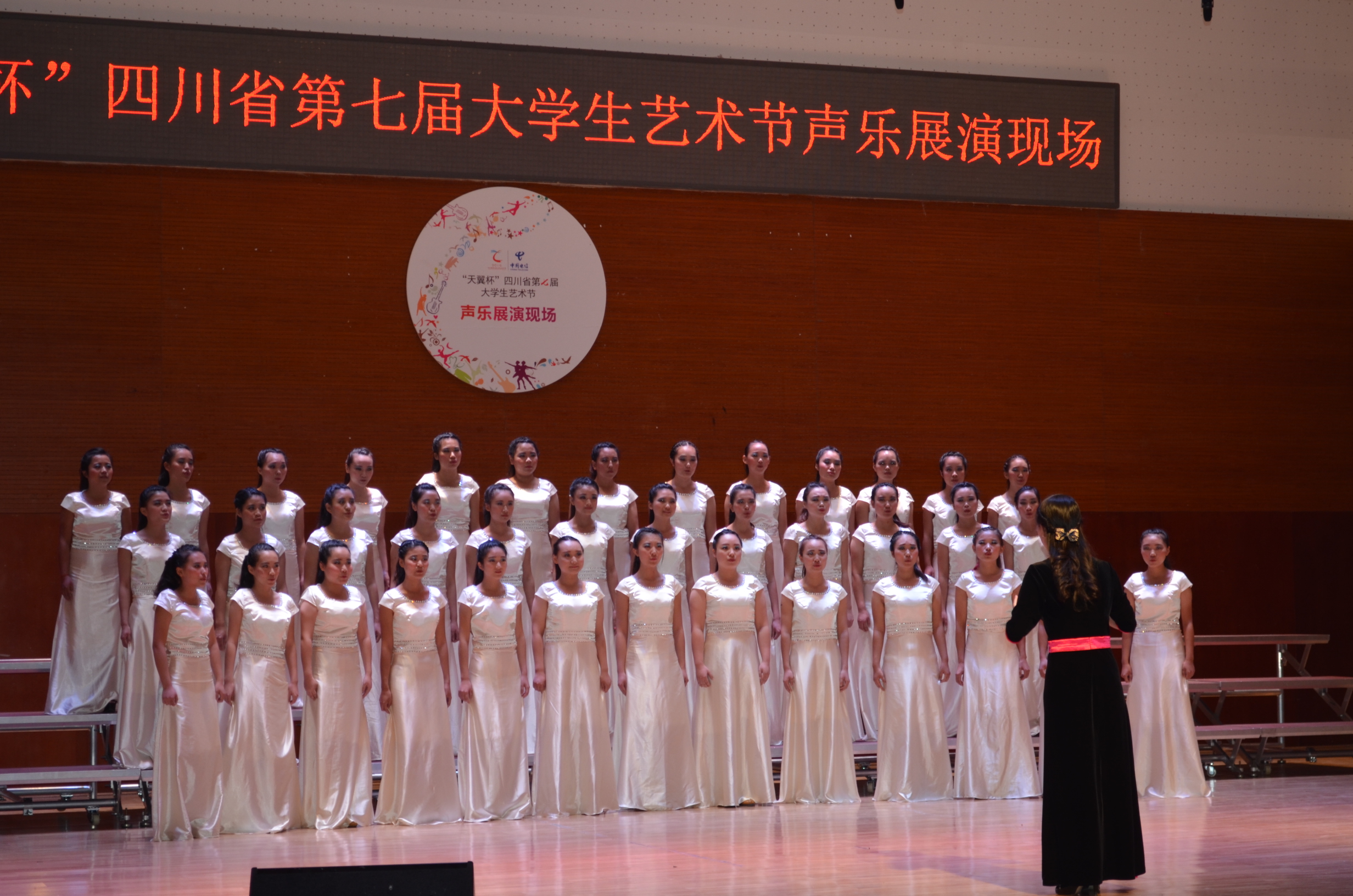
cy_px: 448
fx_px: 2532
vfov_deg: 20.1
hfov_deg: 29.9
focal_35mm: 68
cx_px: 676
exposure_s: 1/80
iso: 400
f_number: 5.3
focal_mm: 45
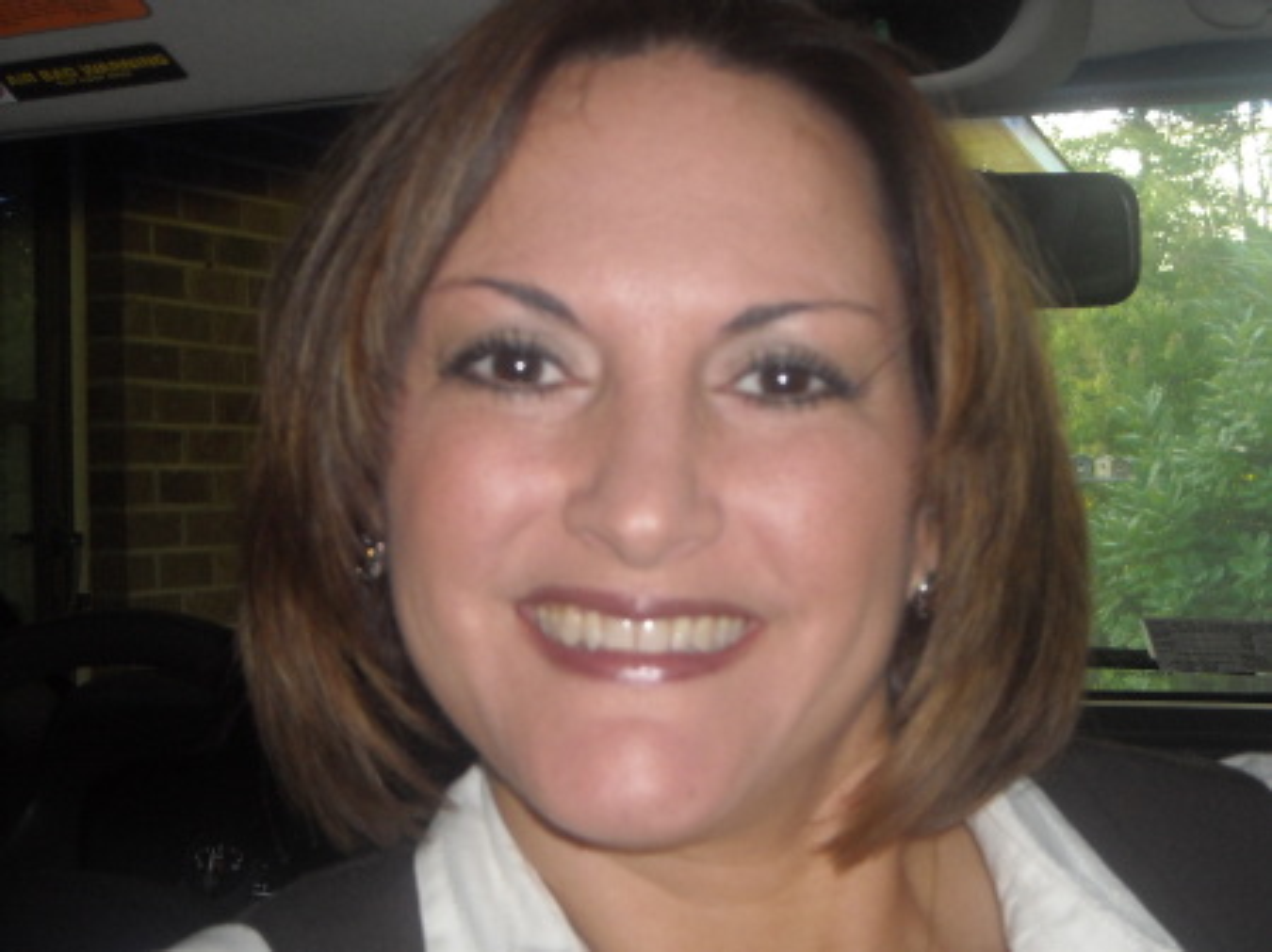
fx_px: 2791
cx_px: 636
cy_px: 476
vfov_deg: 19.4
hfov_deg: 25.7
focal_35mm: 76
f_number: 3.9
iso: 200
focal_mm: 12.3
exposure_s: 1/125
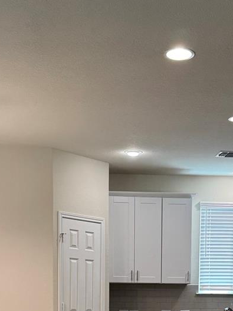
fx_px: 628
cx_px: 142
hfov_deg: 21.0
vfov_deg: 25.8
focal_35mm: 70
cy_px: 338
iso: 160
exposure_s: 1/120
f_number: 1.78
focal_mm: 6.76
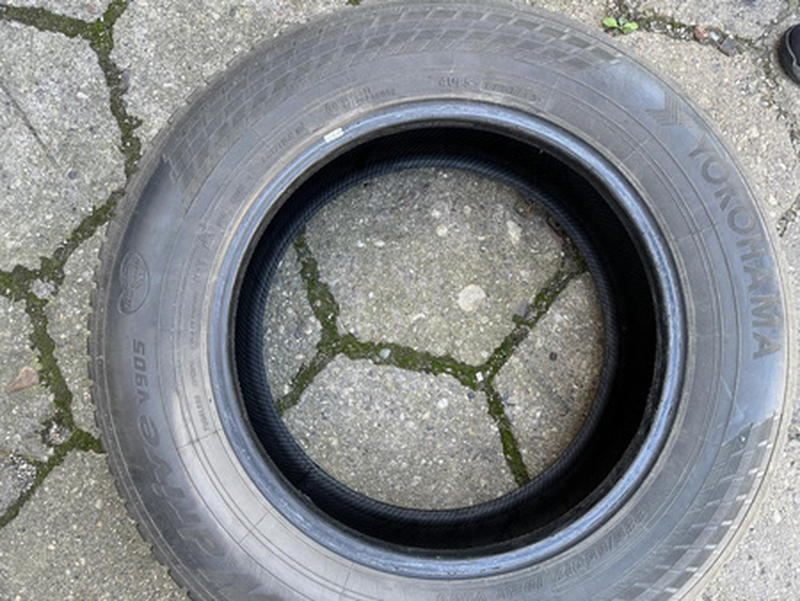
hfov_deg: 71.6
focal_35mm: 24
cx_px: 400
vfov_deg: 56.9
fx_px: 555
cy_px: 300
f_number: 1.78
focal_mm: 6.86
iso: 160
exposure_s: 1/121
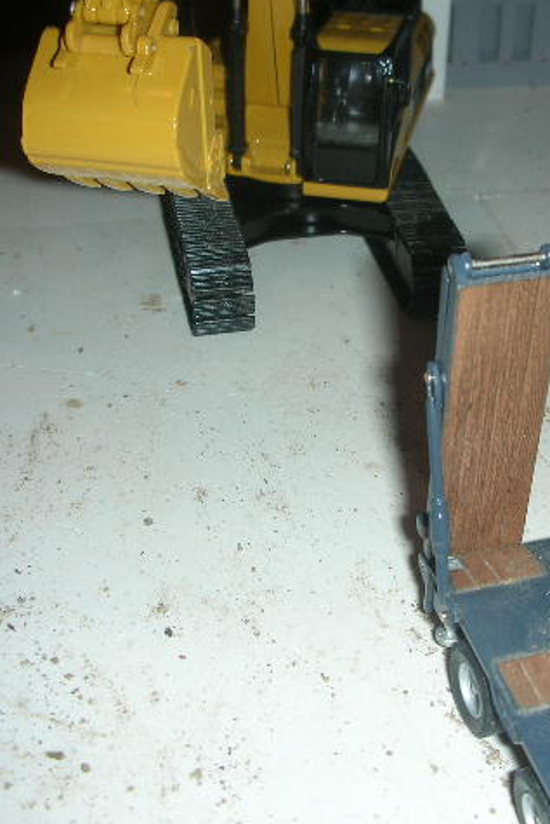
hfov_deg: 27.3
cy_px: 409
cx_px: 389
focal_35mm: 49
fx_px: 1122
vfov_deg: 40.3
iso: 50
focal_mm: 5.8
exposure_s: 1/60.1
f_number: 3
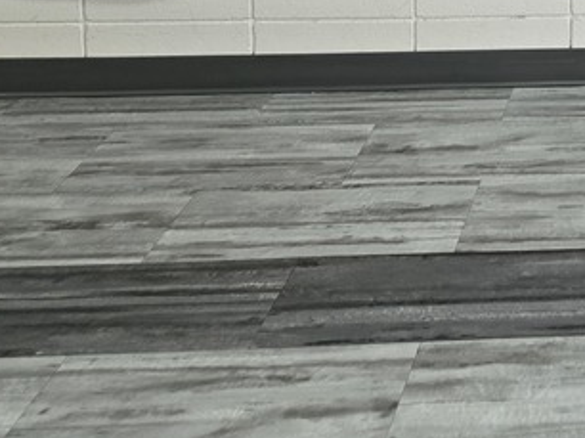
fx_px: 1300
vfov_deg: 16.8
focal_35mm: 77
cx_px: 893
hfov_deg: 21.2
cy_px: -270
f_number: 1.8
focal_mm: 5.4
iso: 125
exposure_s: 1/120
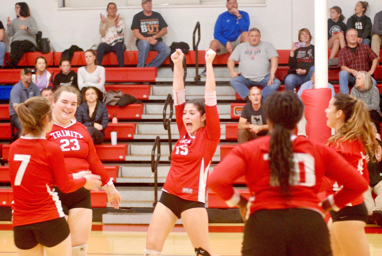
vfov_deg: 11.5
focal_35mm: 120
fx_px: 1275
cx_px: 191
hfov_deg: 17.0
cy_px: 128
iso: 1600
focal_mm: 80
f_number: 2.8
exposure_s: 1/125
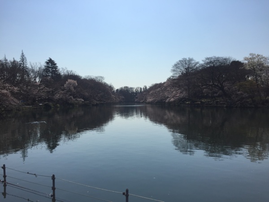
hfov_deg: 61.7
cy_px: 101
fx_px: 225
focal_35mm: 29
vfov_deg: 48.2
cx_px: 134
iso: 32
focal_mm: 4.15
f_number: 2.2
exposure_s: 1/3597
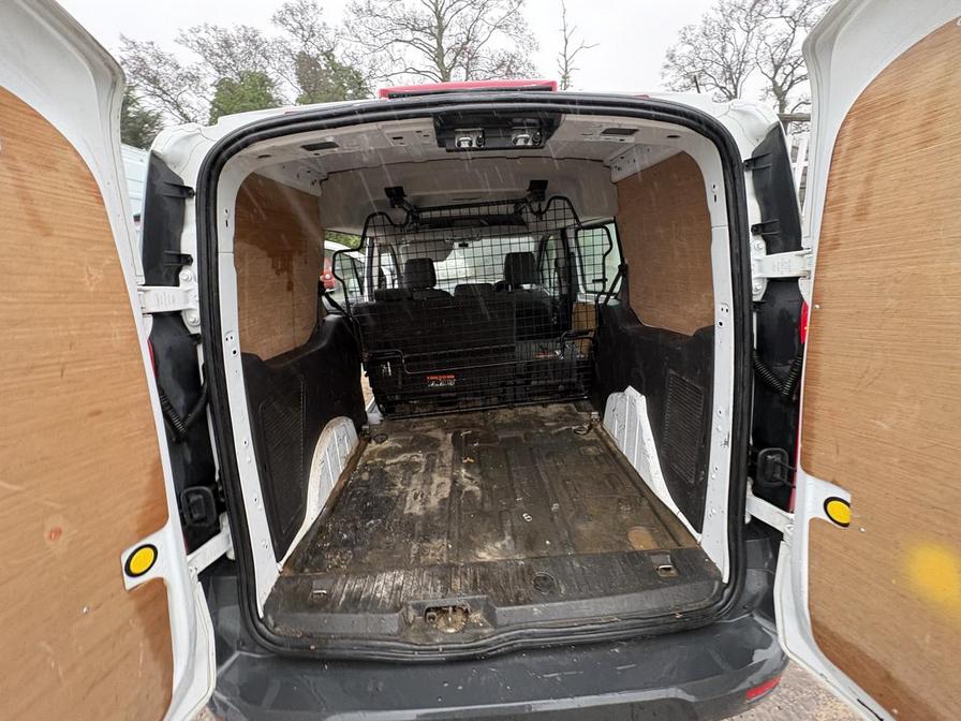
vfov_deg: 85.7
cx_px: 480
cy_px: 360
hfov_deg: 102.1
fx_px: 389
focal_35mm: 14
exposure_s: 1/60
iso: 320
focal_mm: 2.22
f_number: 2.2
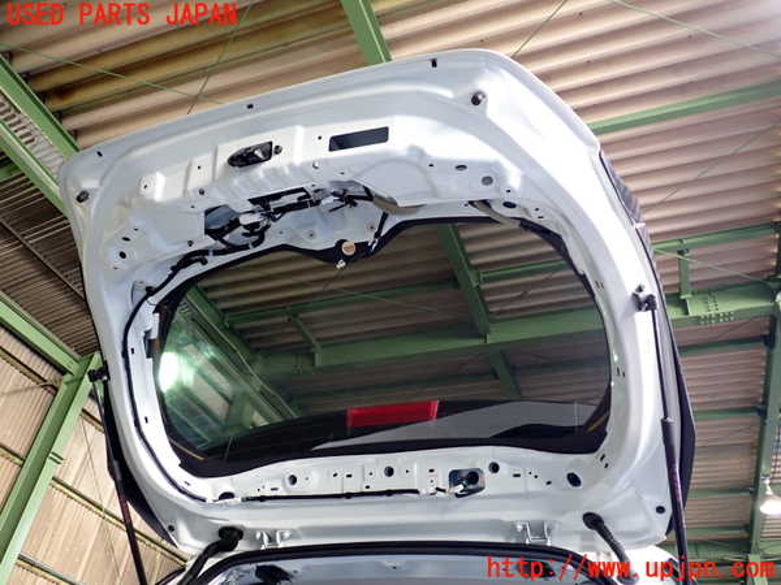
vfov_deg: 46.8
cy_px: 292
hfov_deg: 60.0
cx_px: 390
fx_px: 677
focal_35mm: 30
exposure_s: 1/30
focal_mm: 5.4
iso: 200
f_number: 2.3
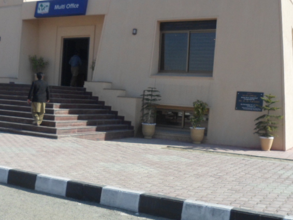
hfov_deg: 40.3
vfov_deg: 30.9
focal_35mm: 47
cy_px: 96
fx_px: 398
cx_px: 128
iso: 80
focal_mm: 4.9
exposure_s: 1/1000
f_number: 3.3
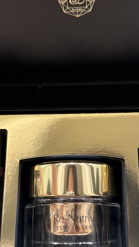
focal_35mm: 51
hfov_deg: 23.5
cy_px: 130
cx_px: 76
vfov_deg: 40.6
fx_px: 334
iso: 640
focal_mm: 6.76
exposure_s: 1/60
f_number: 1.78
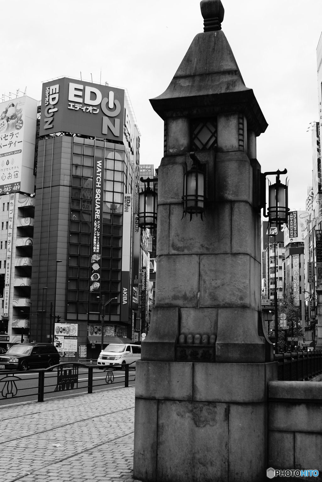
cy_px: 241
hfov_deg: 29.9
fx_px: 604
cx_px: 161
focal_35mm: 45
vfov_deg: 43.6
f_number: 3.2
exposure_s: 1/160
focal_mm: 30
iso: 100
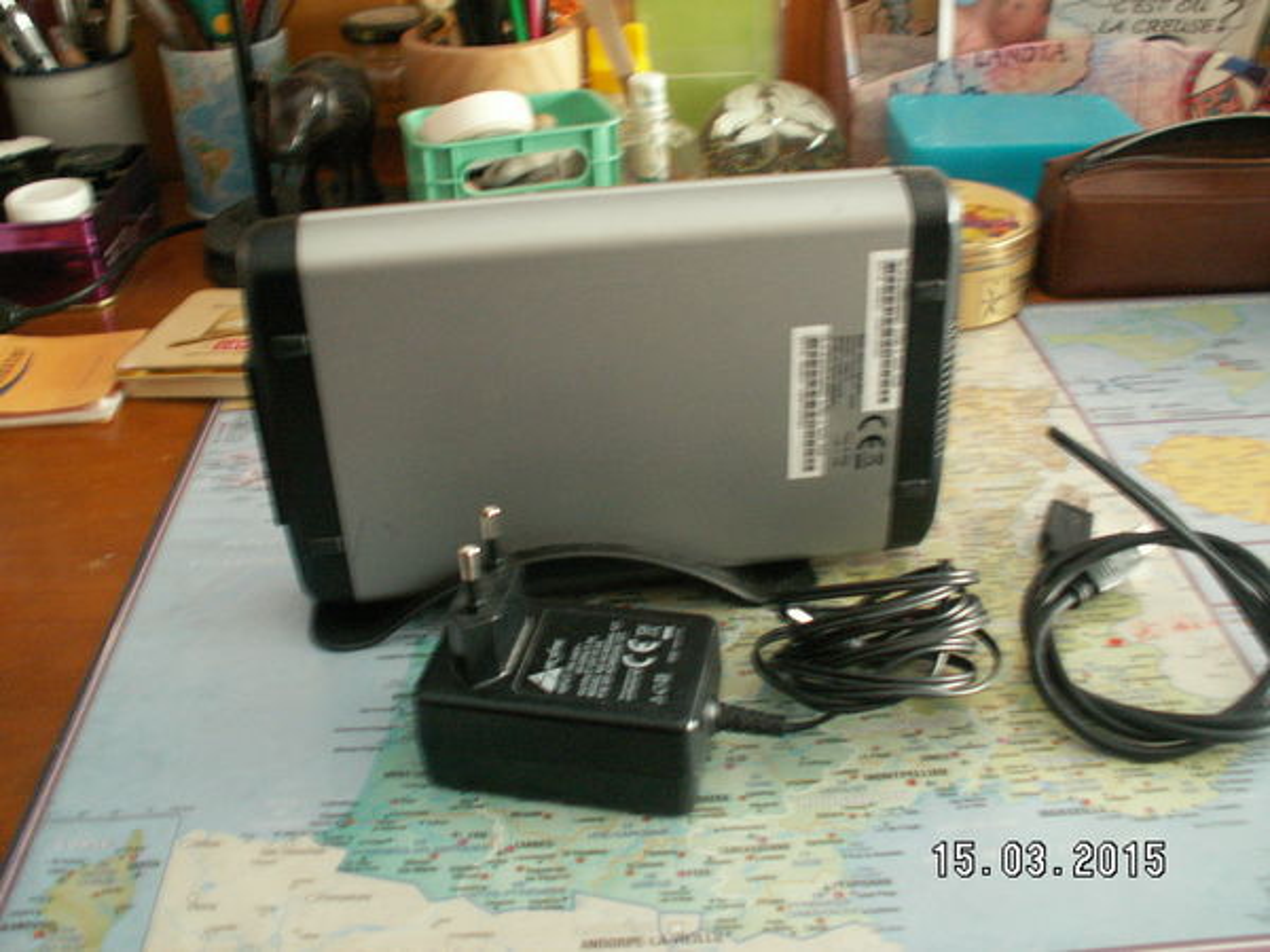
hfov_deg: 52.6
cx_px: 635
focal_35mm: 35
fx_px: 1284
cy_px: 476
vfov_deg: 40.7
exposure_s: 1/2.5
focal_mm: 5.86
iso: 160
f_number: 2.8
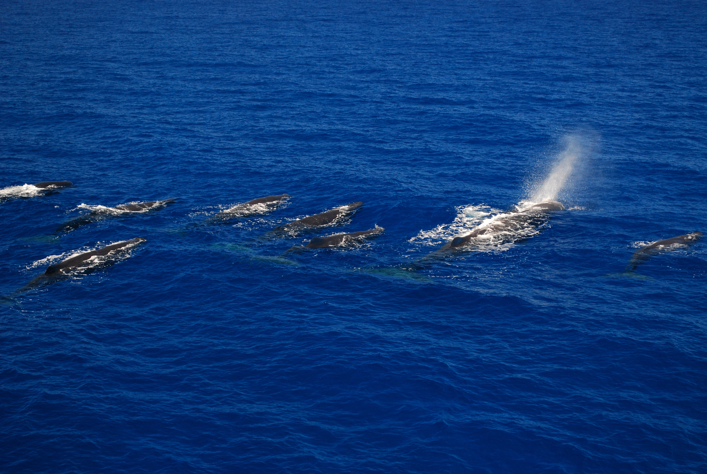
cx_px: 354
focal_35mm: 72
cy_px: 237
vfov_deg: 19.0
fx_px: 1416
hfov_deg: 28.0
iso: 400
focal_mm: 48
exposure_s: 1/200
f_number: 7.1
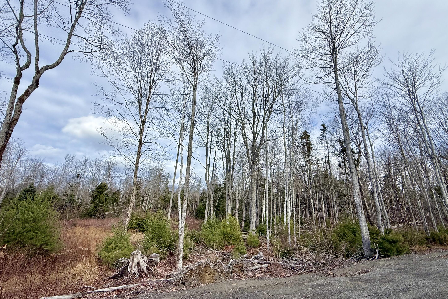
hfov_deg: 100.4
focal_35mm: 15
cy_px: 163
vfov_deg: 77.1
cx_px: 222
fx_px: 187
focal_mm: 2.22
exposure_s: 1/1464
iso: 50
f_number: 2.2
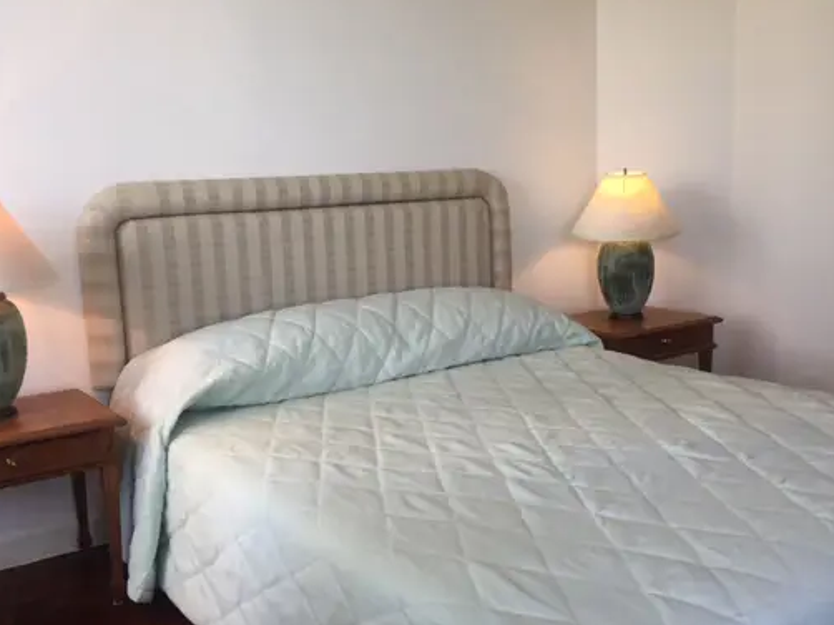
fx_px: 891
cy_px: 326
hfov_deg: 50.1
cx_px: 395
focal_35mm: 37
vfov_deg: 38.6
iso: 40
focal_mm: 4.15
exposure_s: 1/100
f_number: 2.2
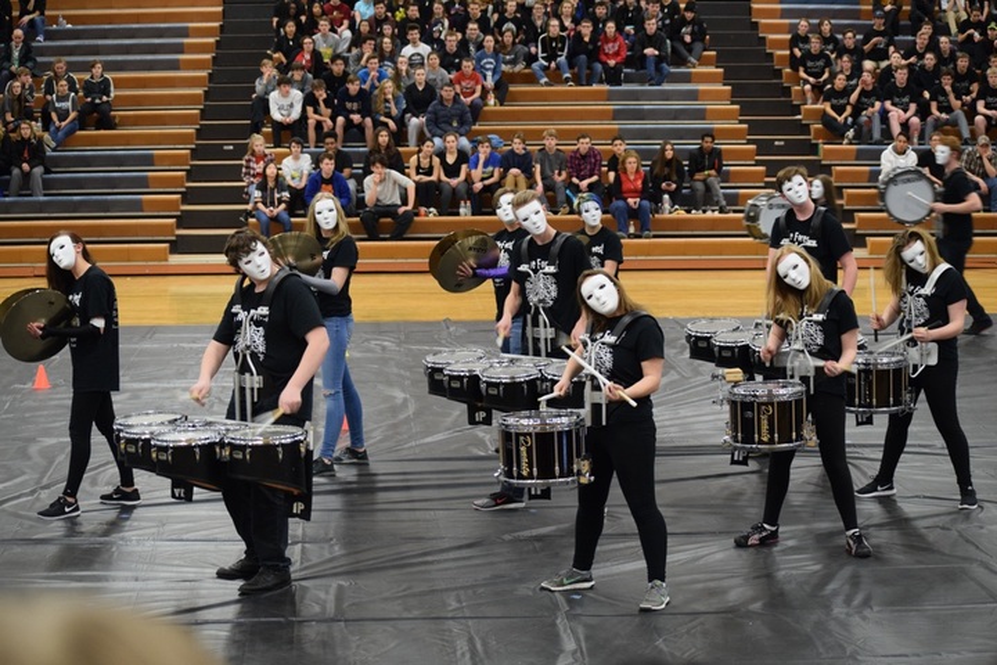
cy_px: 332
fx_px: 2285
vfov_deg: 16.6
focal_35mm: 82
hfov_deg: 24.6
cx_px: 498
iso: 1600
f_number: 4
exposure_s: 1/60
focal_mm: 55
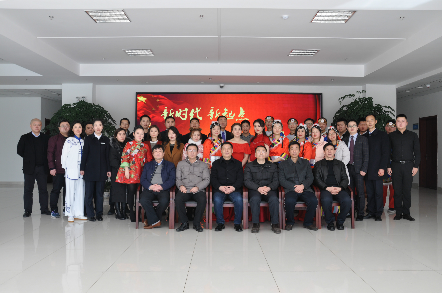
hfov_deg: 59.6
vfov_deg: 41.6
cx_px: 221
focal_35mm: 32
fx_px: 386
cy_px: 146
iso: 200
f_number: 8
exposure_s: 1/25
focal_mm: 21
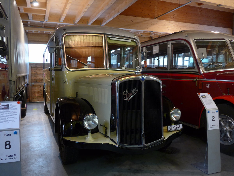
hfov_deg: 61.7
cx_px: 117
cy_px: 88
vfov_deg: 48.2
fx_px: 196
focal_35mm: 29
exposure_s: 1/25
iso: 400
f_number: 2
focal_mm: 6
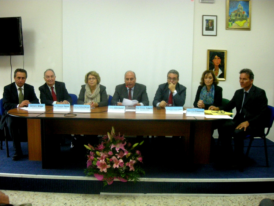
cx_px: 137
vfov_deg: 40.7
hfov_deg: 52.6
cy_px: 103
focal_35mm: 35
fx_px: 277
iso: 400
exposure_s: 1/46.1
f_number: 2.8
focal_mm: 5.7
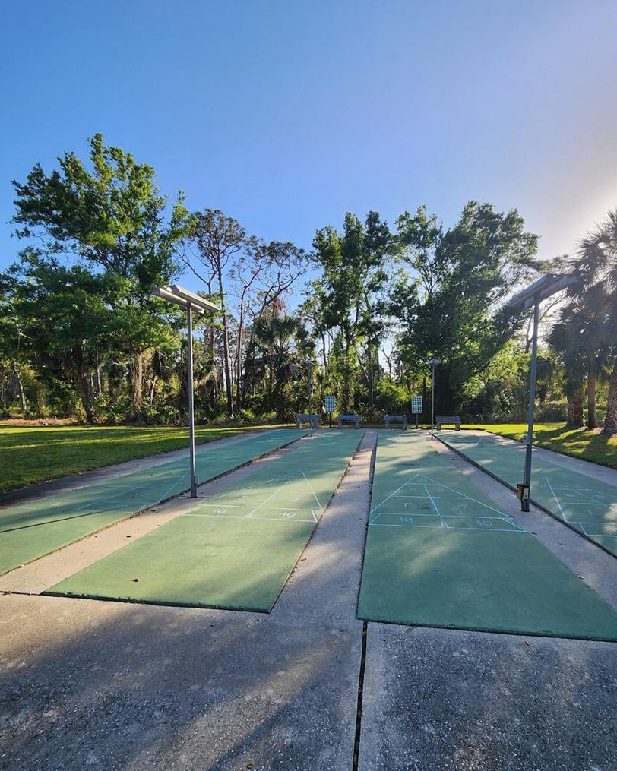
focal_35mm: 15
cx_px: 332
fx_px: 342
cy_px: 414
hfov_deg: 83.9
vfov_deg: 96.6
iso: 50
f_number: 2.2
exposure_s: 1/1414
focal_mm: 2.2
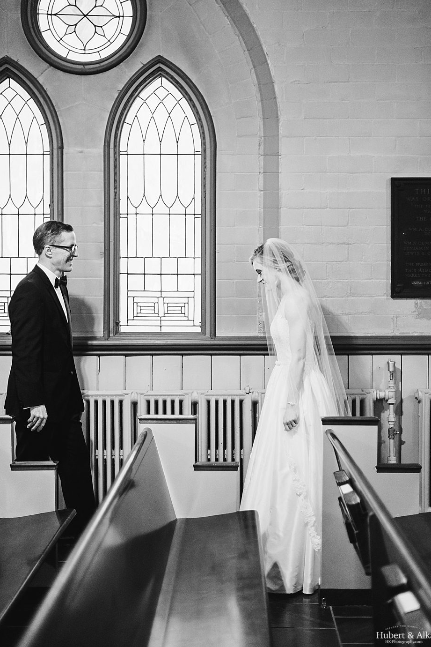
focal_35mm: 51
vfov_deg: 38.9
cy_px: 319
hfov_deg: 26.5
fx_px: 916
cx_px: 218
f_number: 1.4
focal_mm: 50
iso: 1250
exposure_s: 1/320
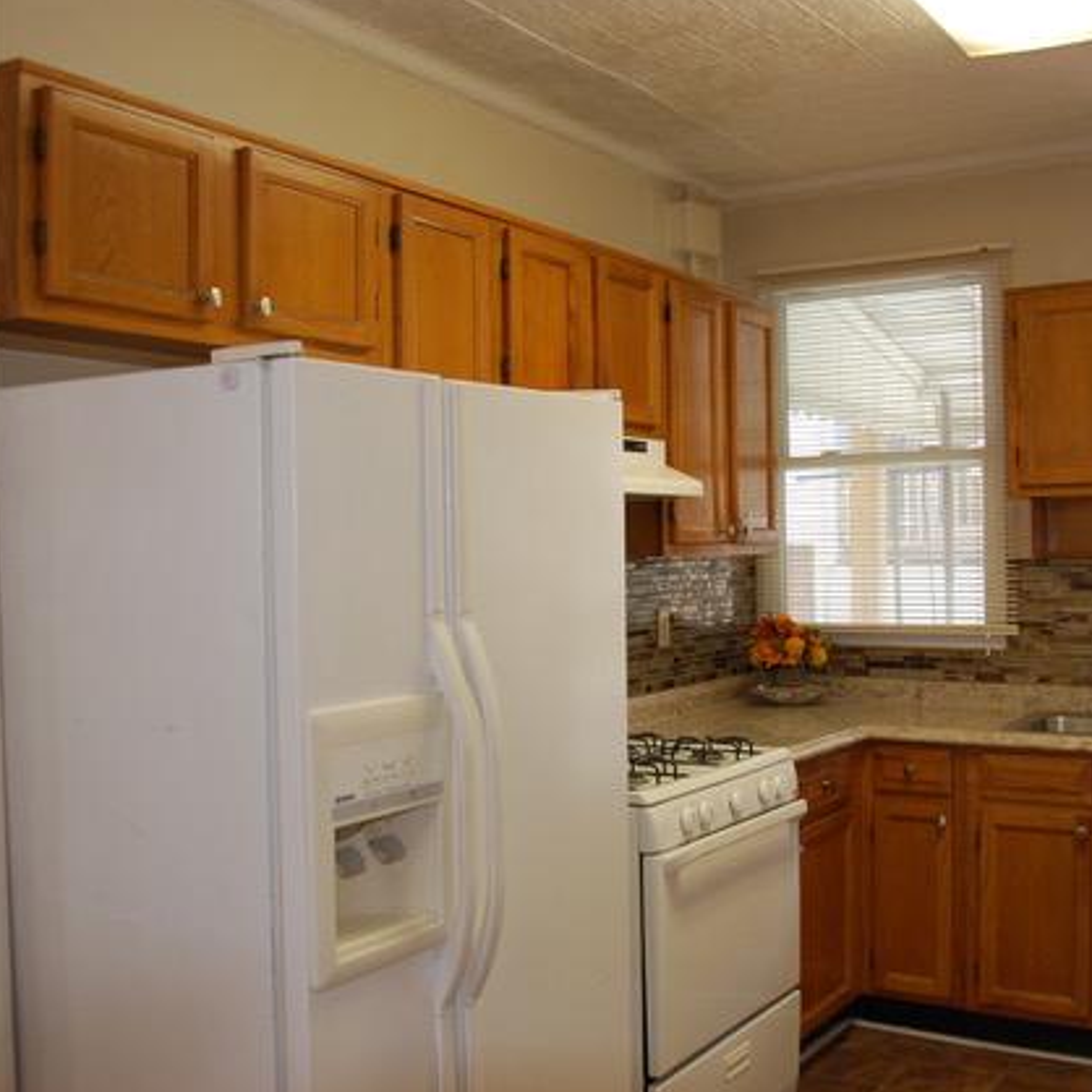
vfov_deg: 42.8
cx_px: 570
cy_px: 543
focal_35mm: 39
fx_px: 1392
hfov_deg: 42.8
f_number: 3.8
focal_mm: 20
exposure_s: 1/60
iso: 400
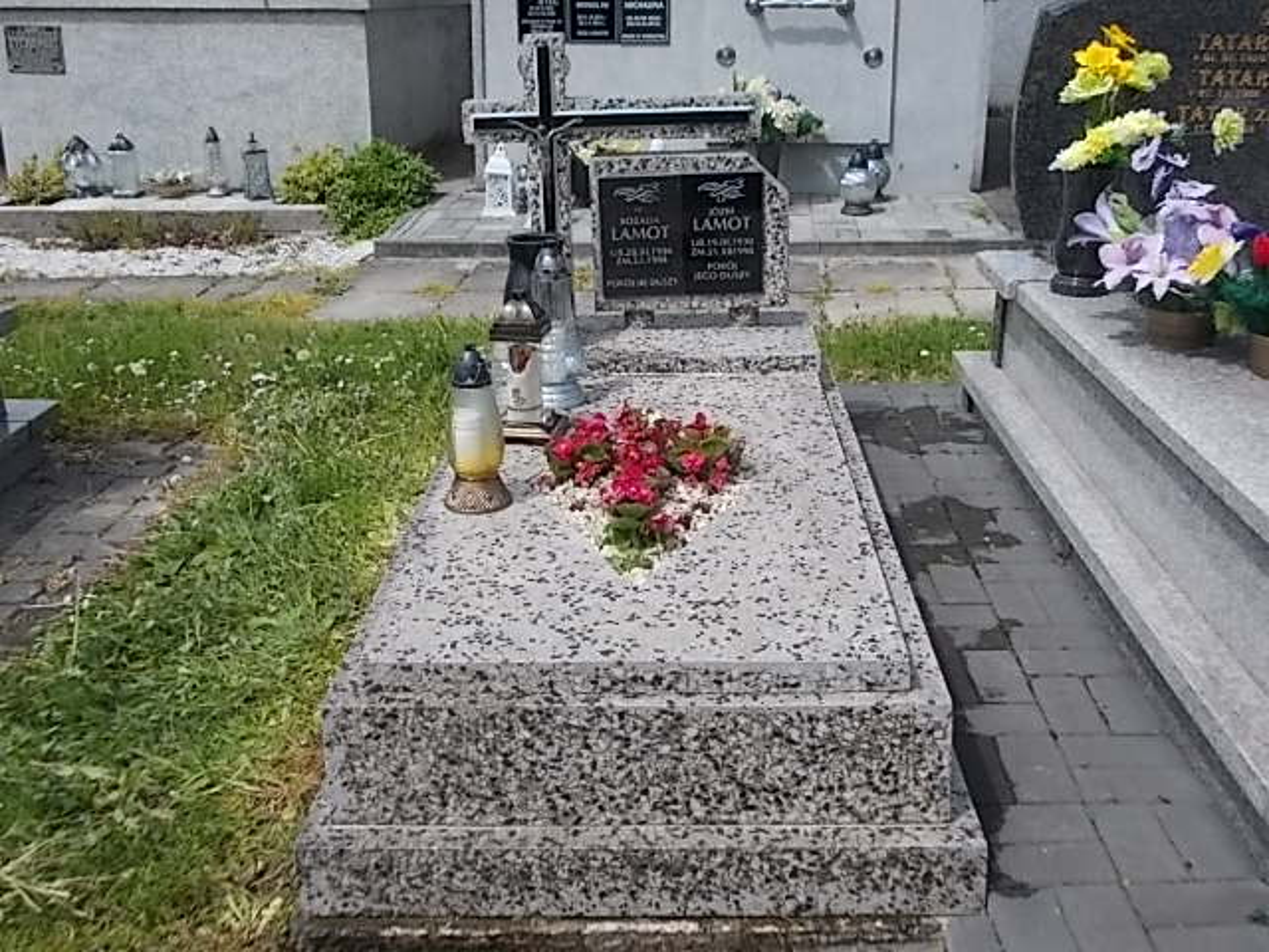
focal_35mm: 38
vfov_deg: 37.7
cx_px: 634
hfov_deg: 49.0
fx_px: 1393
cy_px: 476
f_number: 6.2
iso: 80
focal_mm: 5.3
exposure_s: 1/200
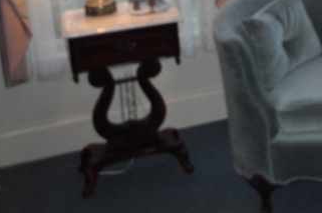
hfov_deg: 21.2
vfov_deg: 14.6
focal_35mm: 86
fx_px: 768
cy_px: -117
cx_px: 434
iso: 360
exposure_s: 1/200
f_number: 3.5
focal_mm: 18
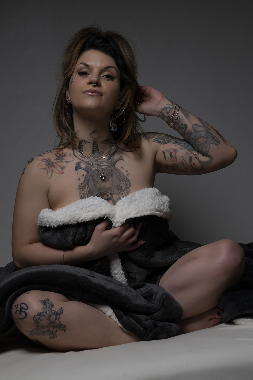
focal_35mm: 73
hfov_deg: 18.7
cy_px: 190
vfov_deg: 27.7
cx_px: 126
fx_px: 769
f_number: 9
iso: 200
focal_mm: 73
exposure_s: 1/200
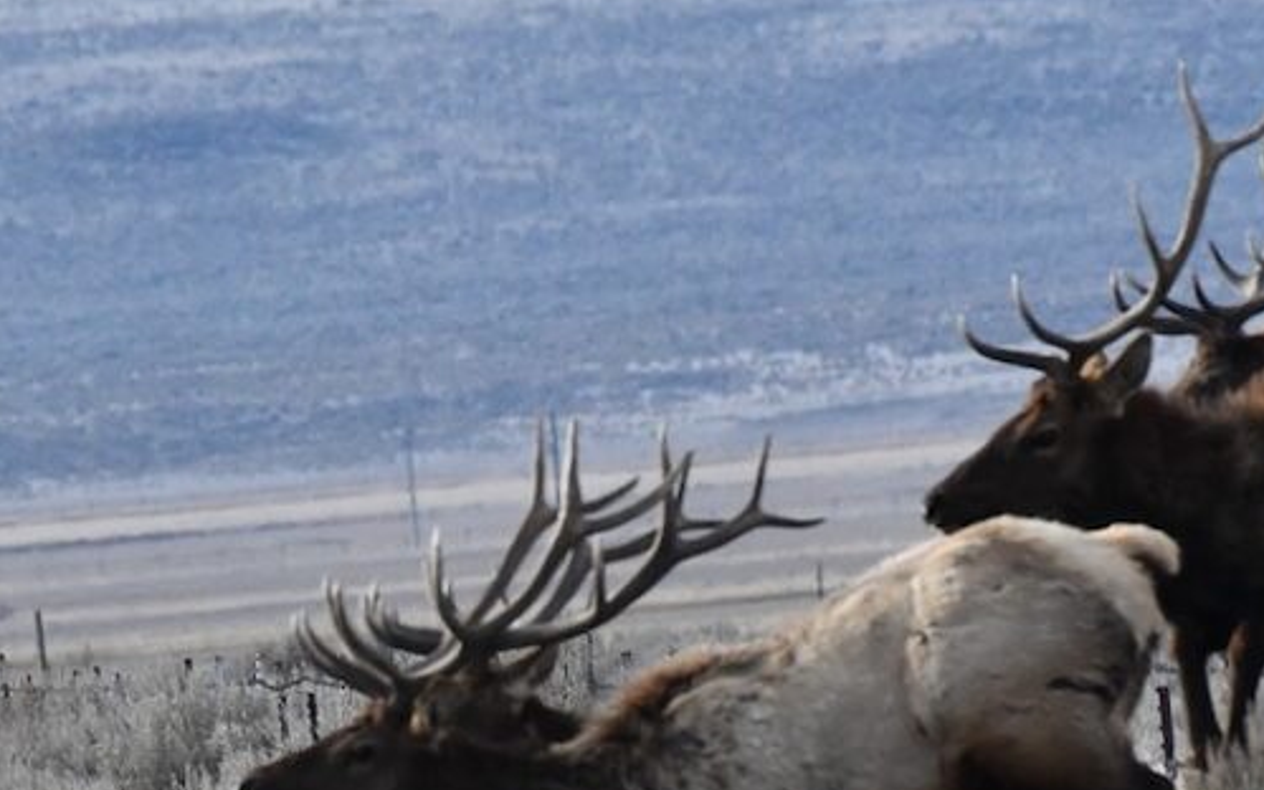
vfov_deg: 1.0
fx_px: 43616
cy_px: 667
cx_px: 1001
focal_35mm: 1266
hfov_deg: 1.7
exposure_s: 1/2000
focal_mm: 480
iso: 1600
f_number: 11
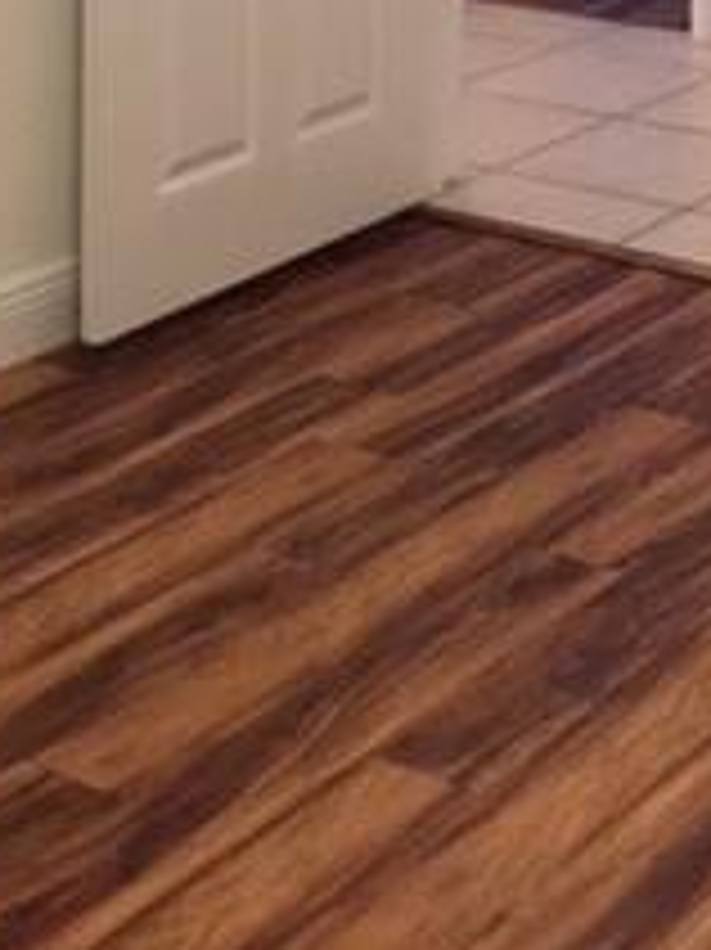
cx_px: 657
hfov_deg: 16.5
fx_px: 2412
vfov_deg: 19.8
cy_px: -401
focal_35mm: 88
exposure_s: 1/10
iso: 100
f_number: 2.2
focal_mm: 4.15
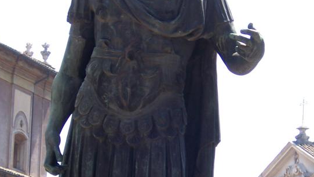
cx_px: 167
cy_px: 143
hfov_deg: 10.5
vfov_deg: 5.9
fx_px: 1715
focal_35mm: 206
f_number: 4.9
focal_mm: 16.6
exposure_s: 1/180
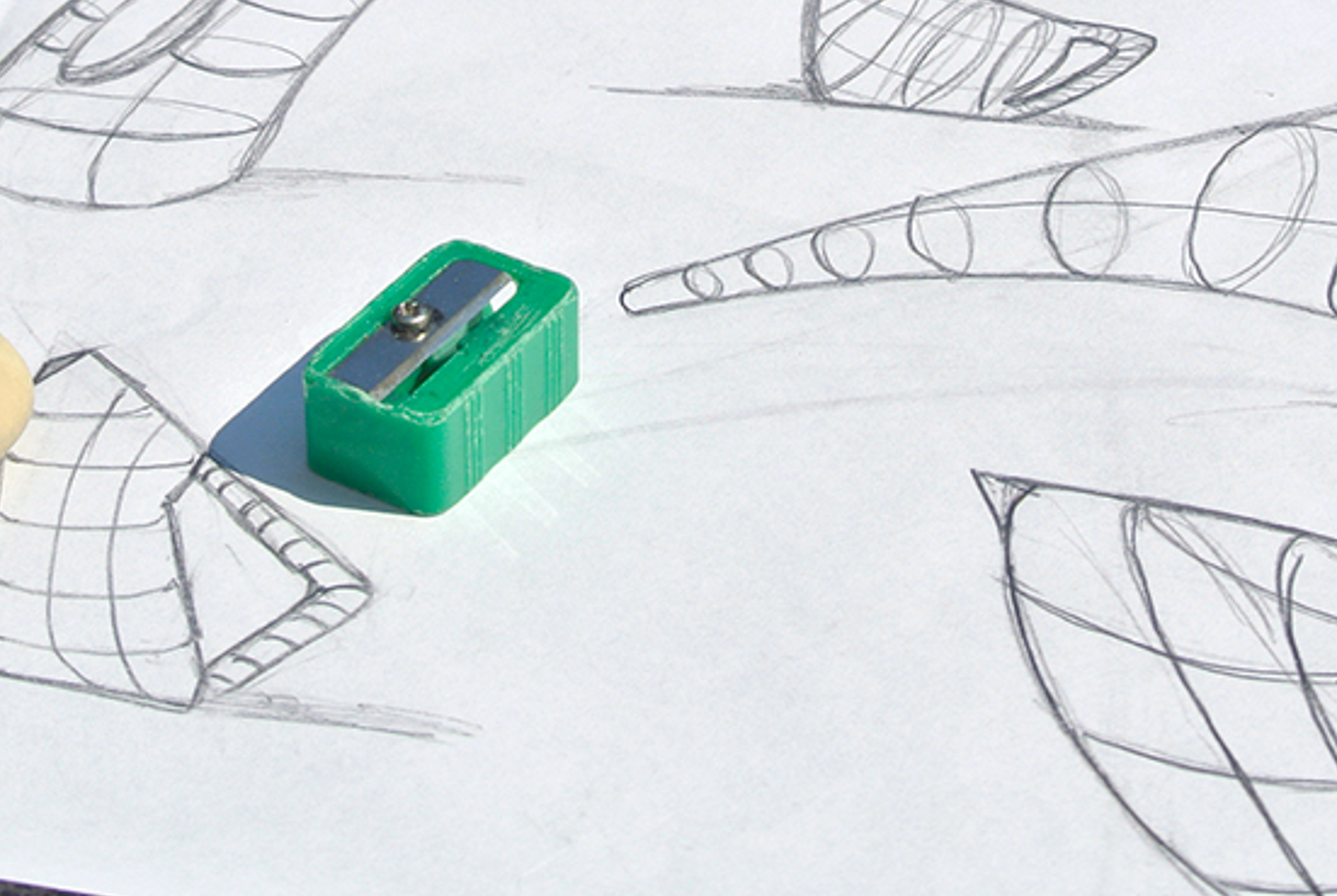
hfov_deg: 18.4
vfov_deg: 12.3
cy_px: 23
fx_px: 4128
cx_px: 774
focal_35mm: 111
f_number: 7.1
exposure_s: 1/800
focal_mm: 18.9
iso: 100
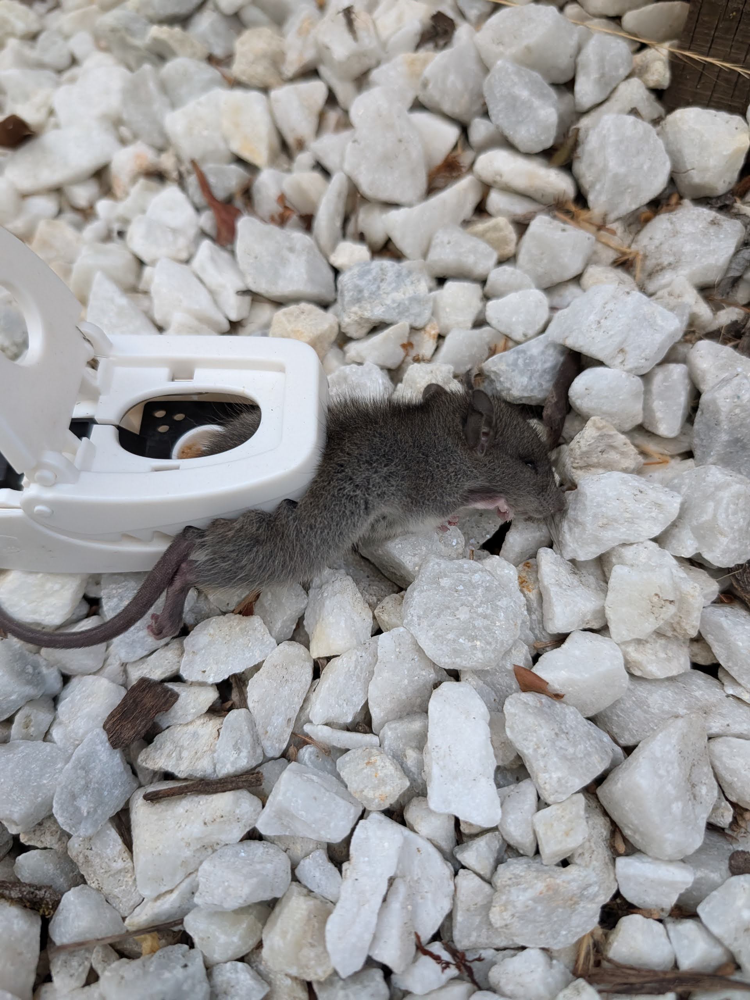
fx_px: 693
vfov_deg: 71.6
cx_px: 375
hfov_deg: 56.8
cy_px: 500
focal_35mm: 24
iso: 351
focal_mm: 6.9
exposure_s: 1/334
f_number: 1.68
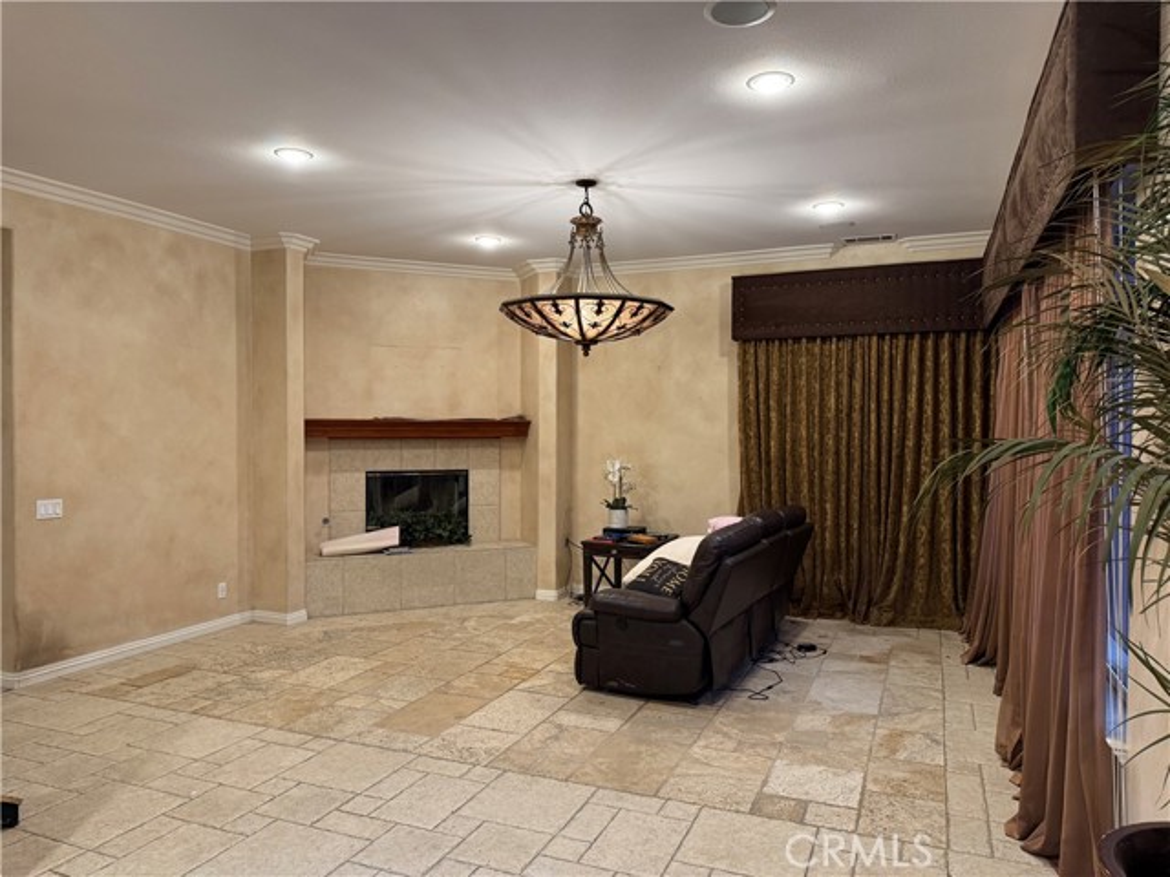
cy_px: 438
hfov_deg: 71.6
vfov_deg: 56.8
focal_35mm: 24
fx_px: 811
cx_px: 585
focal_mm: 6.76
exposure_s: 1/60
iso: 200
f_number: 1.78
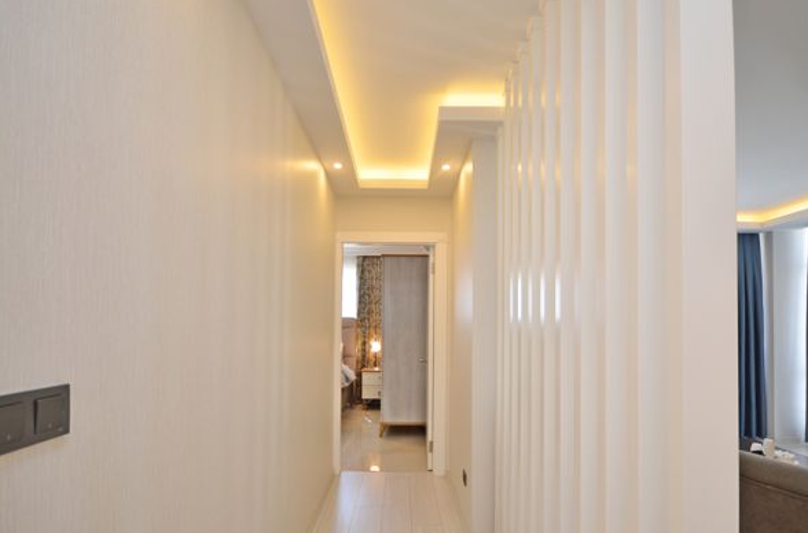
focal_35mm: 18
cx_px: 406
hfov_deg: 90.2
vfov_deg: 66.5
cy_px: 313
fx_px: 403
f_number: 4
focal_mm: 10
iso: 400
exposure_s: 1/60
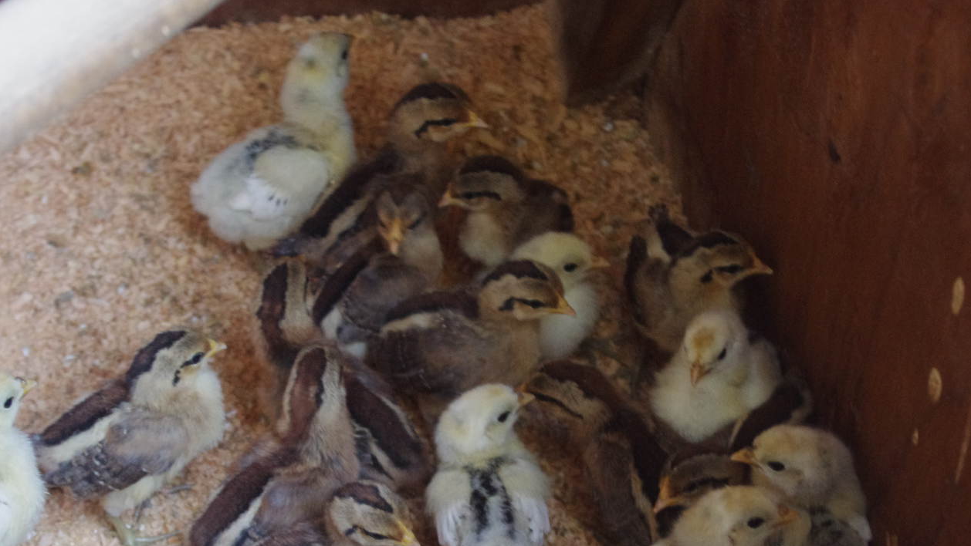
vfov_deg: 14.7
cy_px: 425
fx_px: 2112
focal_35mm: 82
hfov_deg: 25.9
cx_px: 481
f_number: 4.5
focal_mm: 37.5
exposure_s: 1/30
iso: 1600
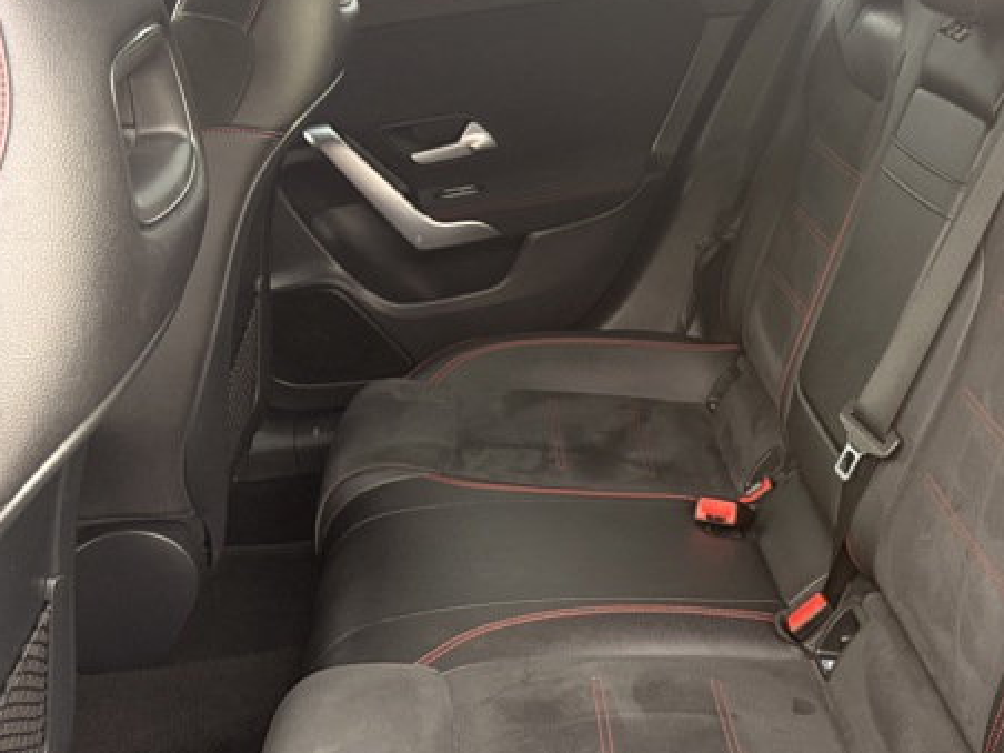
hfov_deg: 38.7
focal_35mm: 46
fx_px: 1334
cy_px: 422
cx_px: 880
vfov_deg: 31.5
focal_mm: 5.96
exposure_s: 1/110
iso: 125
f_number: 1.6
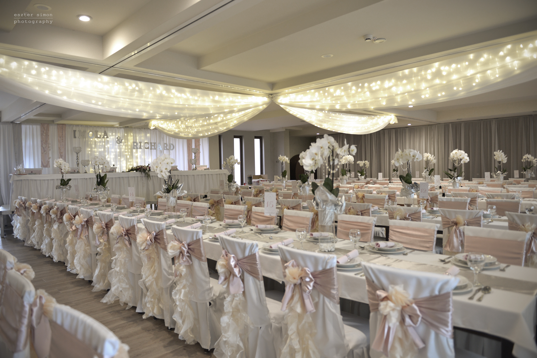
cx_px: 268
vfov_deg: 53.2
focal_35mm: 24
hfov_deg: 73.7
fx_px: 358
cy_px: 179
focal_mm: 24
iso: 800
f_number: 2.8
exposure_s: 1/160
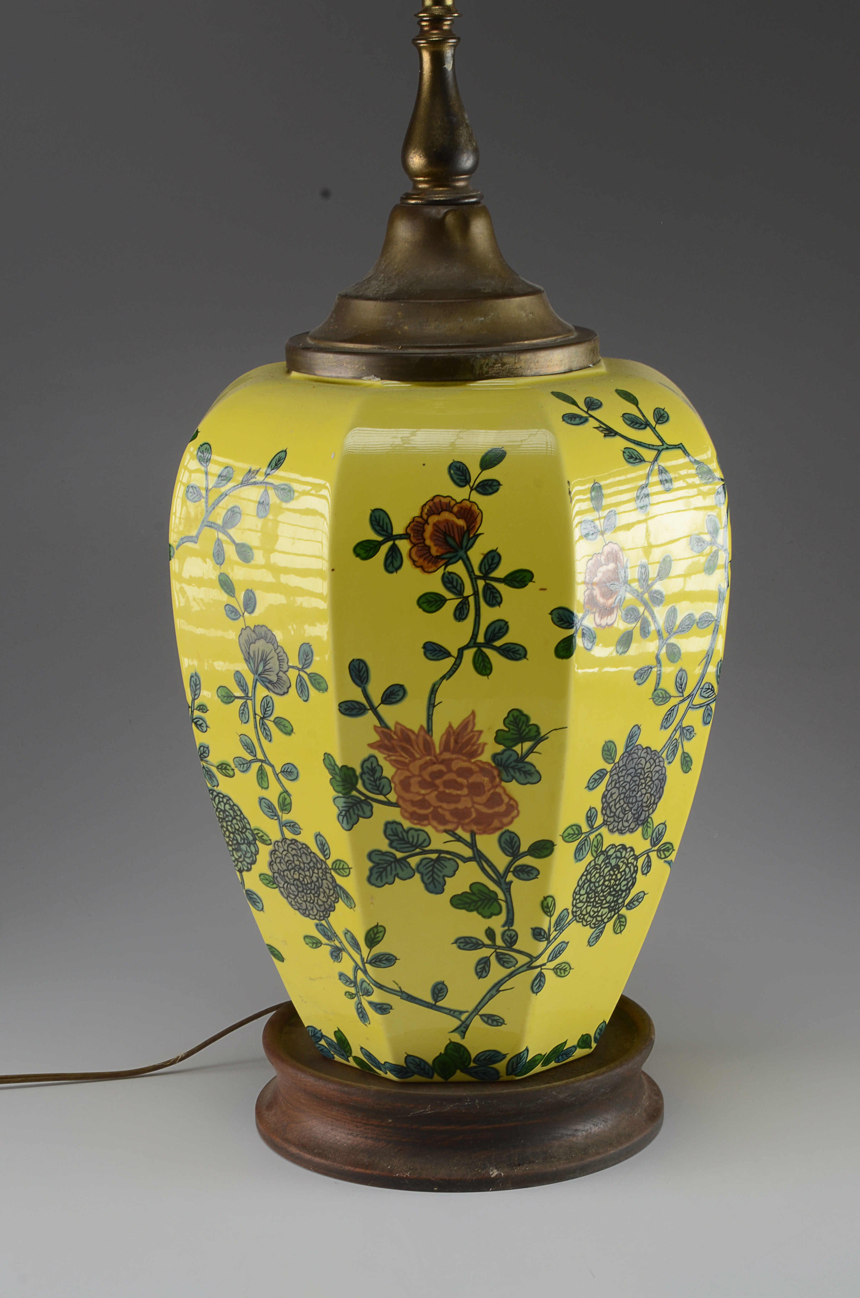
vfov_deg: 24.7
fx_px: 2969
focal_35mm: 82
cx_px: 430
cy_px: 649
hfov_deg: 16.5
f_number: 14
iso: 100
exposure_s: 1/80
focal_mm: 55
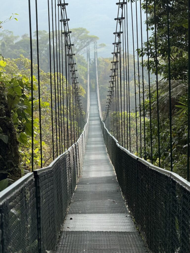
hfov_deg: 12.3
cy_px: 126
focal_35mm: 120
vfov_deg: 16.4
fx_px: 878
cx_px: 95
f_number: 2.8
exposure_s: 1/270
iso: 50
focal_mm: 15.66
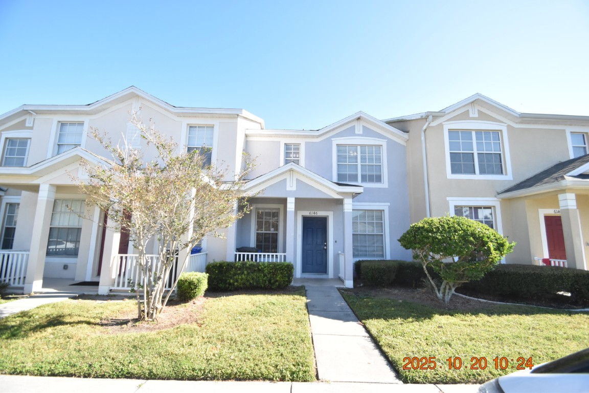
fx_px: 245
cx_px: 294
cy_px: 196
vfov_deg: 77.3
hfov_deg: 100.4
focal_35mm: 15
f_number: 3.5
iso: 800
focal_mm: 10
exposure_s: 1/2000
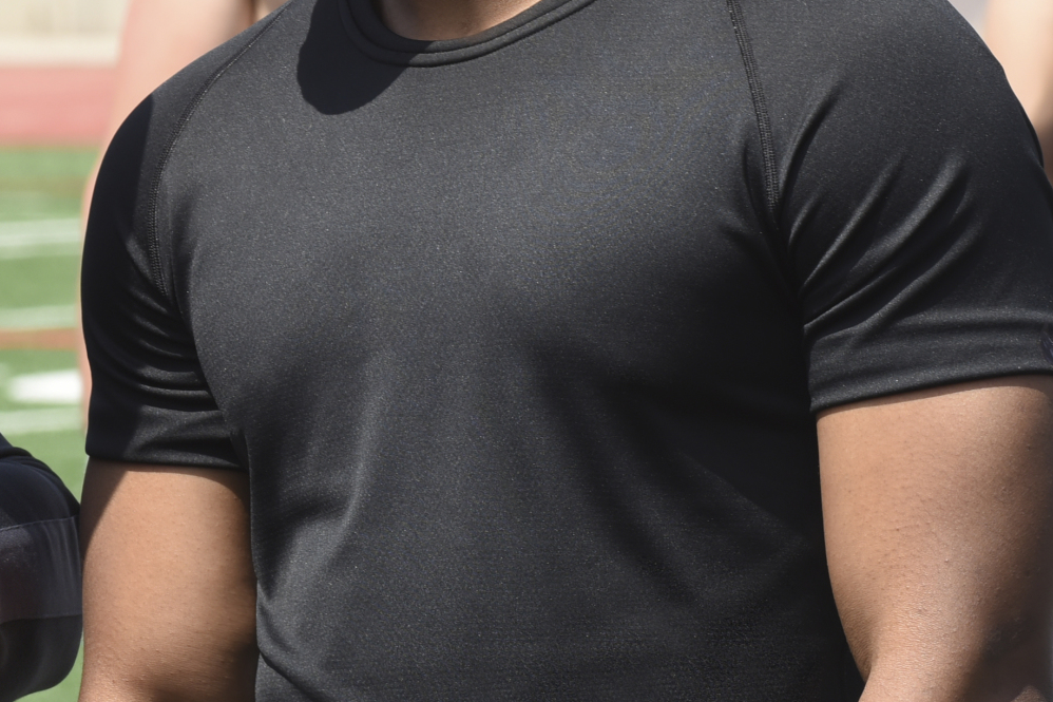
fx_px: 12311
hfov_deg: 4.9
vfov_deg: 3.3
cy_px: 54
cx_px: 193
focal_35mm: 421
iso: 200
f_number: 10
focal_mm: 140
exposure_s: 1/200
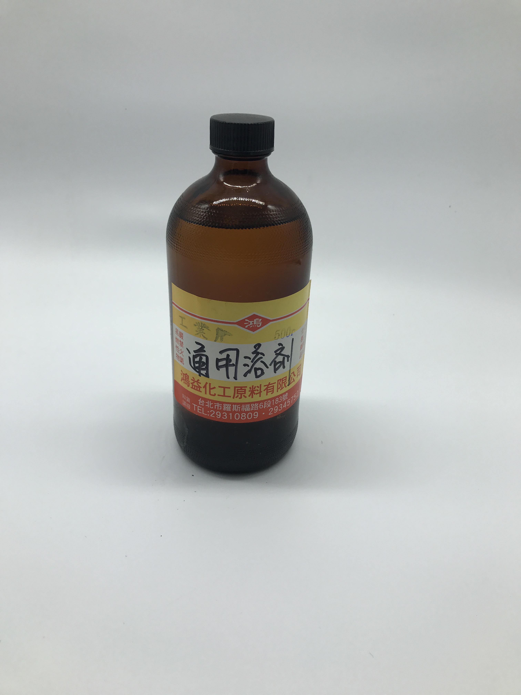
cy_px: 348
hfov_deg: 49.7
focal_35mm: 28
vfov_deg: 63.4
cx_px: 260
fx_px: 562
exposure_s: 1/441
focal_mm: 3.99
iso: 20
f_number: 1.8
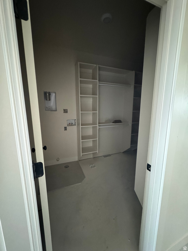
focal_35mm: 14
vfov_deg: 102.1
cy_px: 126
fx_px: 101
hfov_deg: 85.7
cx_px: 94
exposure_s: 1/33
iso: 1600
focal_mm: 2.22
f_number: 2.2
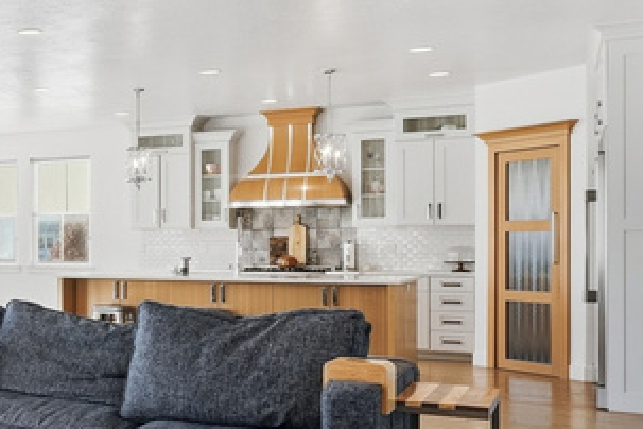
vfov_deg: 25.0
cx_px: -168
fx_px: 964
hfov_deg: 30.2
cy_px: 247
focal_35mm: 54
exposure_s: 1/1250
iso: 250
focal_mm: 16
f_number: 10
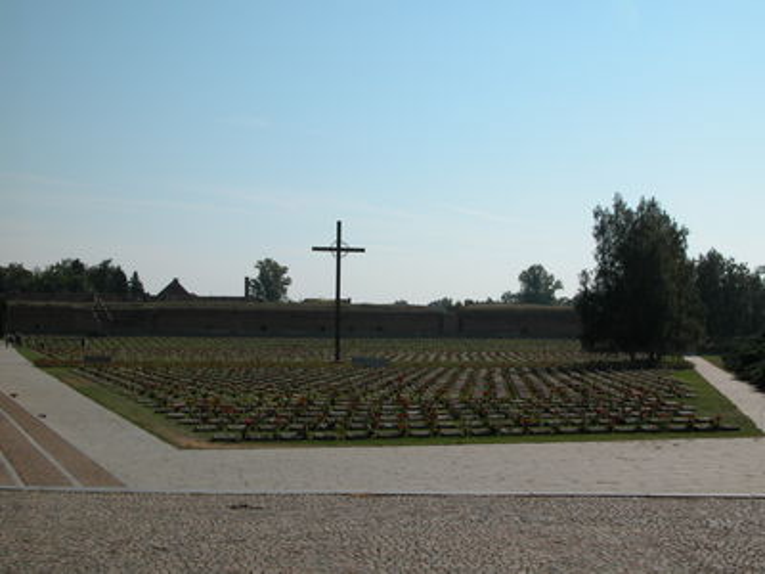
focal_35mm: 54
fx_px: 1193
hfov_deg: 35.5
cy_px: 287
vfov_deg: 27.0
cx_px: 382
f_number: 7.7
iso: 100
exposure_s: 1/610
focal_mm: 13.7
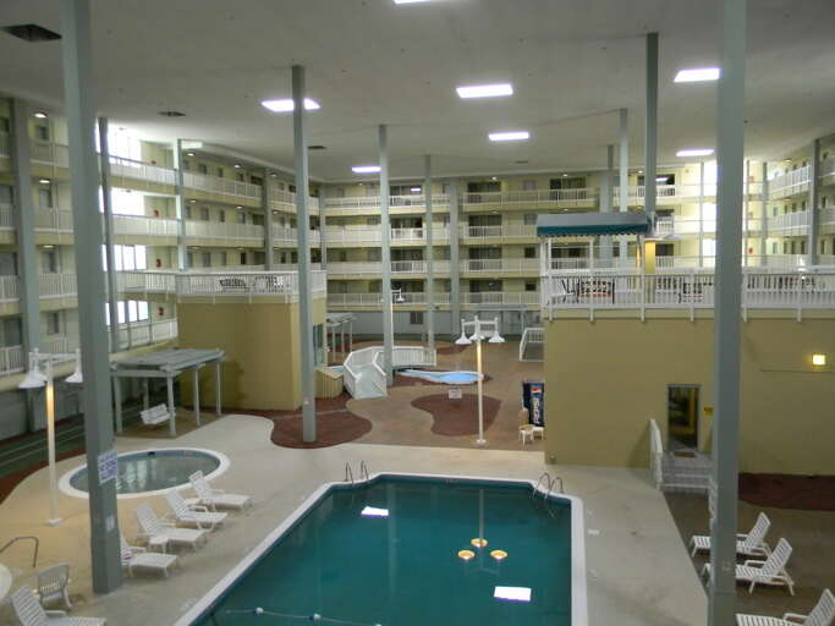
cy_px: 313
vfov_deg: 49.7
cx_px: 418
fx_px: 675
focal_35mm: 28
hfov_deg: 63.5
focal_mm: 5
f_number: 3.5
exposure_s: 1/30
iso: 311
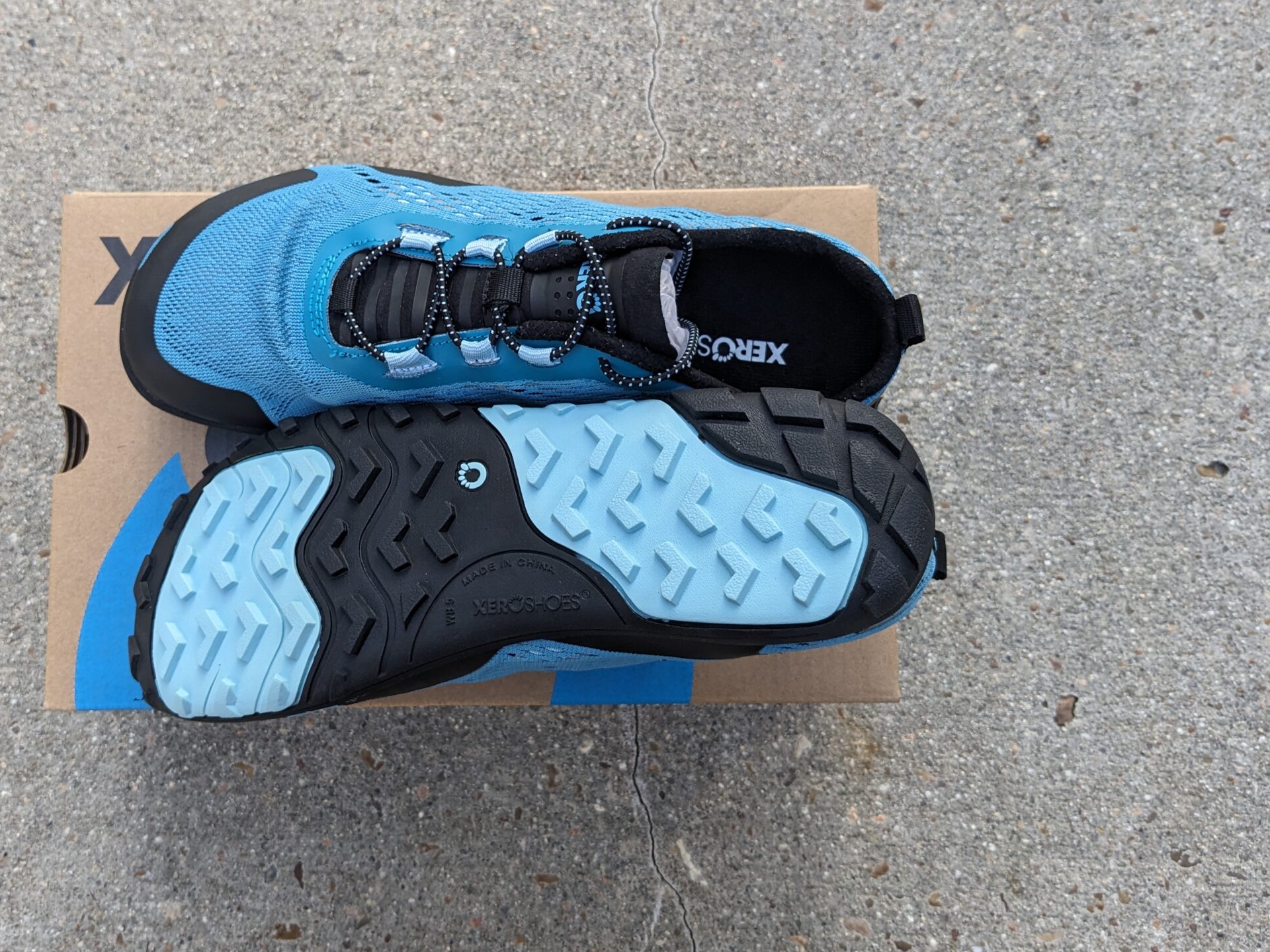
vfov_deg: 39.5
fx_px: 1321
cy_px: 393
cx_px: 505
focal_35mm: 36
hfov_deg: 51.0
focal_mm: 4.38
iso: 55
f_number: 1.73
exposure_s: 1/251
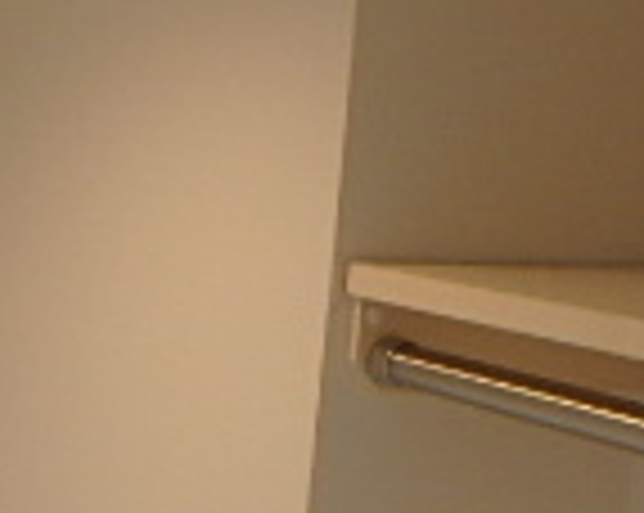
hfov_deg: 19.1
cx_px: -212
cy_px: 576
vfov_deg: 16.2
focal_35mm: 92
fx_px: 1751
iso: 200
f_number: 3.5
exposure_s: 1/50
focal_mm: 3.7
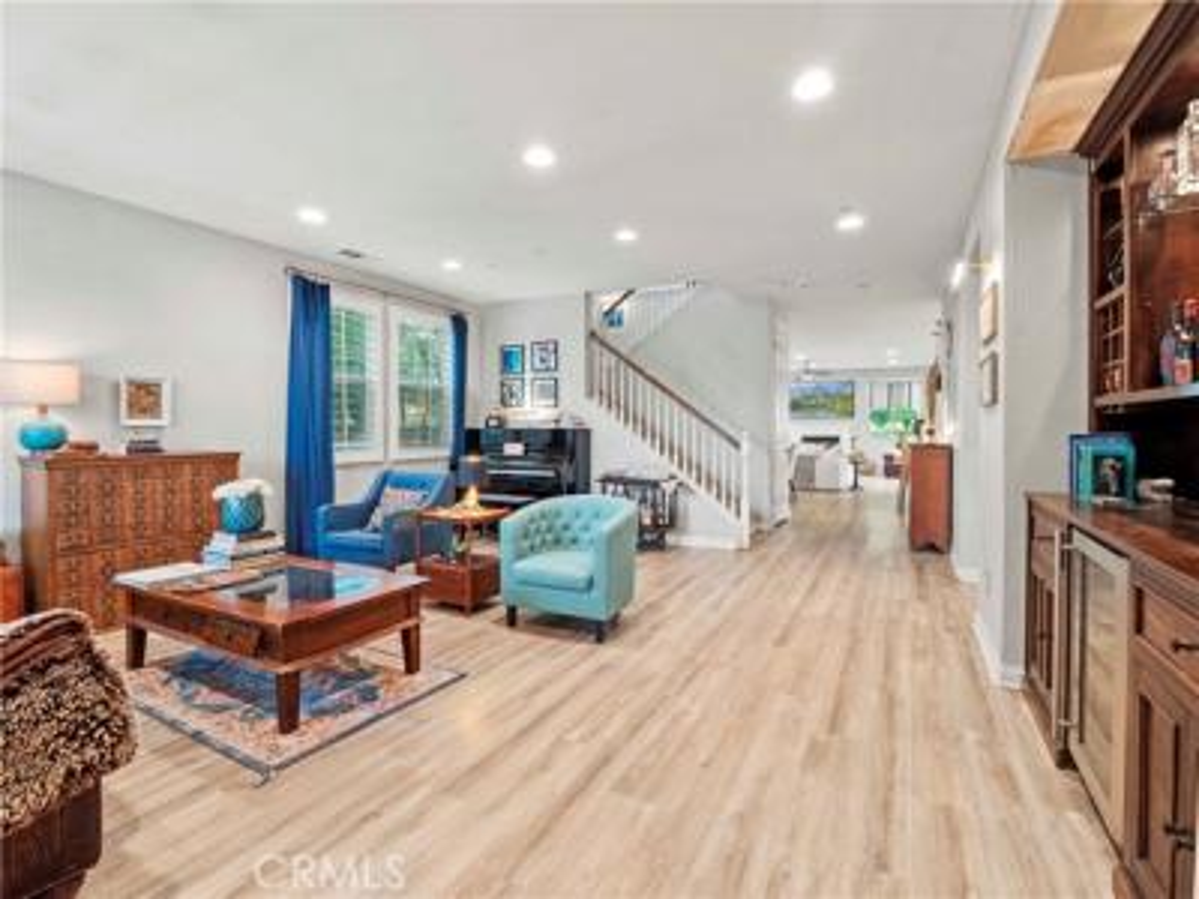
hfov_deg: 94.5
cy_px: 450
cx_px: 600
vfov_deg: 78.1
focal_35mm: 16
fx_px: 554
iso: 200
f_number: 9
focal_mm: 8
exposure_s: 4
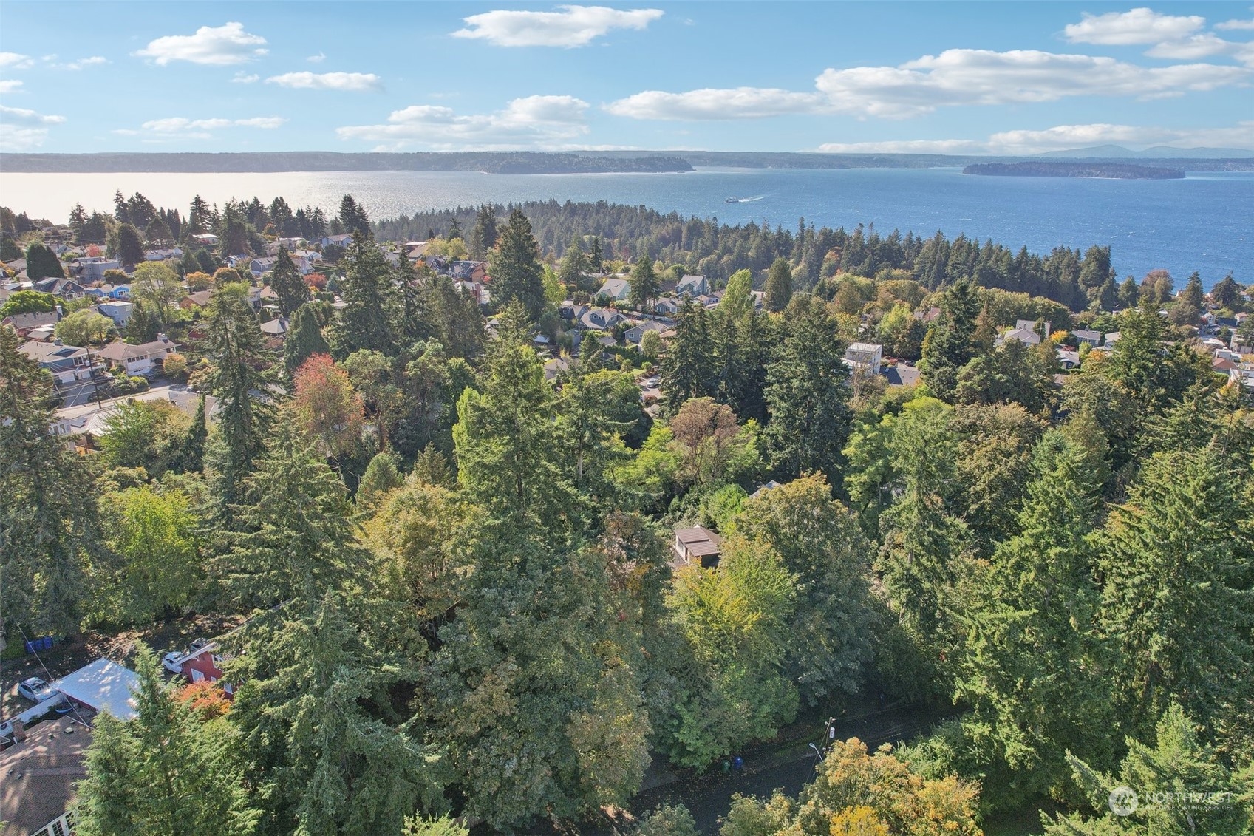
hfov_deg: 78.6
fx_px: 766
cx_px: 627
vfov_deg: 57.2
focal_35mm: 22
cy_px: 418
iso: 100
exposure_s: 1/1250
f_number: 2.8
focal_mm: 8.4
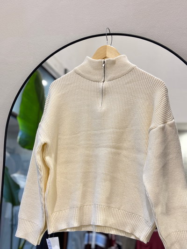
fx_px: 374
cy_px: 124
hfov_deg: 28.0
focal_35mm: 52
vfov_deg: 36.8
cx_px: 94
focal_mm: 5.96
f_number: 1.6
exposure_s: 1/50
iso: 125
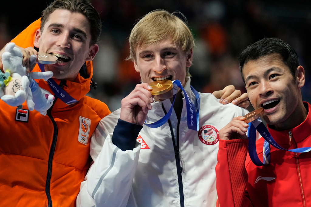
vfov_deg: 5.8
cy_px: 104
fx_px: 2056
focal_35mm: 238
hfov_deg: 8.6
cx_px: 156
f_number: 2.8
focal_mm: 159
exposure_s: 1/1000
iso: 2000
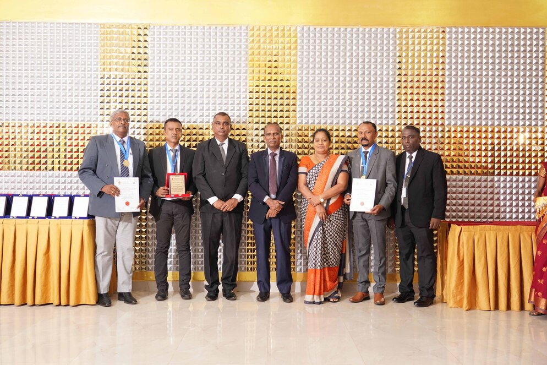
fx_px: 562
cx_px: 274
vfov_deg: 36.0
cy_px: 182
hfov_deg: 51.9
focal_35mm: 37
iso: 800
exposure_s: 1/250
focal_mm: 37
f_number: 4
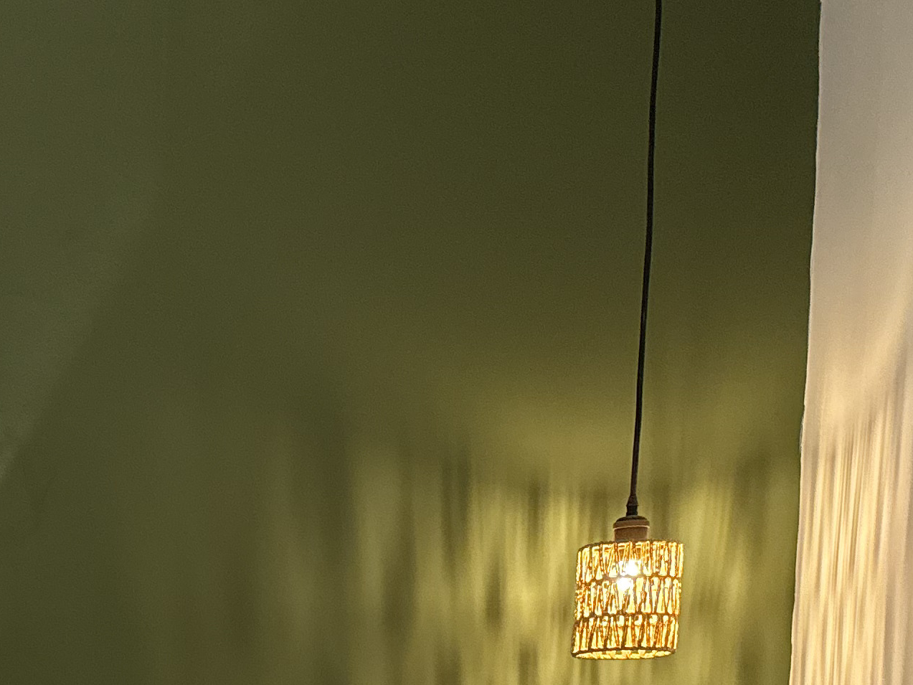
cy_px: 1060
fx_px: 2005
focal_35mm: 76
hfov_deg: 21.0
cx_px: -526
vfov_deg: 17.3
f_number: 1.78
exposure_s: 1/60
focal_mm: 6.76
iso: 250
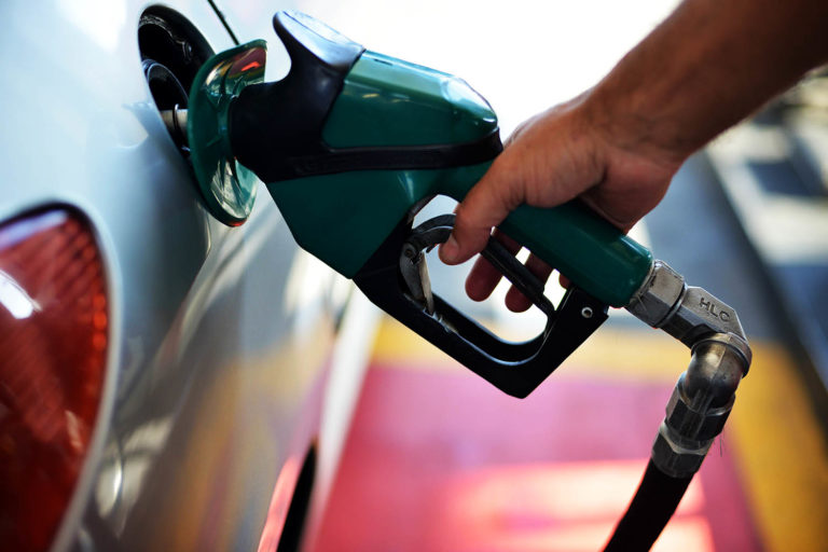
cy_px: 276
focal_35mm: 50
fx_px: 1150
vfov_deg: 27.0
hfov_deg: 39.6
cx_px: 414
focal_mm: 50
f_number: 2.5
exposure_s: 1/800
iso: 640
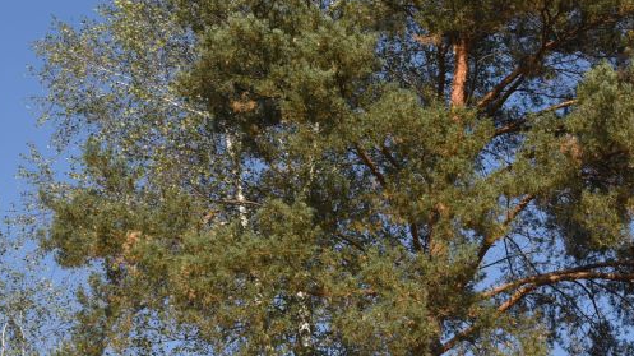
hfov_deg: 24.9
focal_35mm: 85
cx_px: 406
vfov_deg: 14.2
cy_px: 196
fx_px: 1428
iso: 100
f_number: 11
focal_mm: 31
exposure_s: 1/125
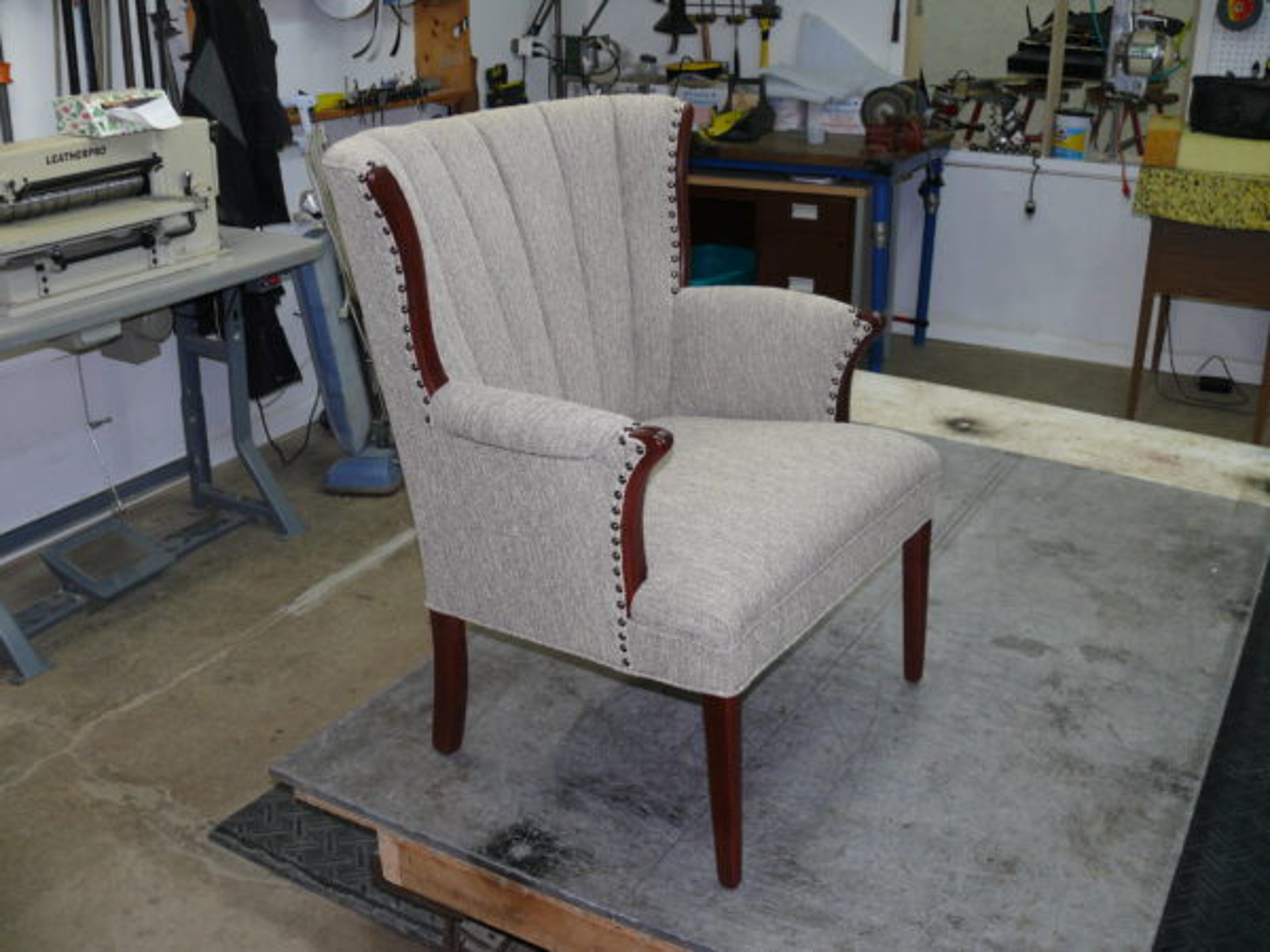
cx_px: 635
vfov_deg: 40.7
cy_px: 476
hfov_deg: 52.6
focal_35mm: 35
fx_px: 1284
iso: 100
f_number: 2.8
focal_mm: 7.4
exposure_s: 1/30
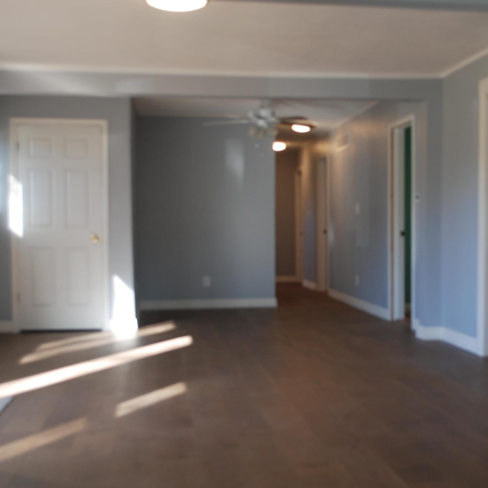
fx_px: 861
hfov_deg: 31.2
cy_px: 250
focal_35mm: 54
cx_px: 347
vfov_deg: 31.6
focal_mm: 26
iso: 200
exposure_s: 1/50
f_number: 4.2
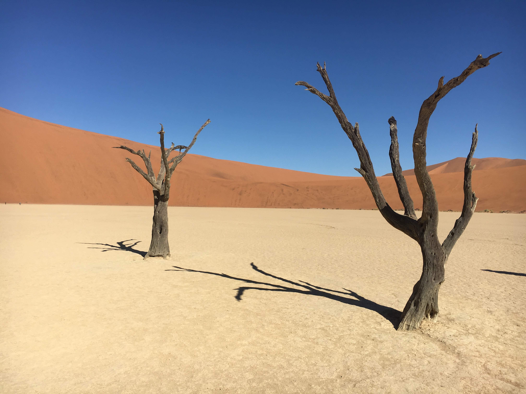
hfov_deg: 61.7
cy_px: 197
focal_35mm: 29
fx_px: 441
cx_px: 263
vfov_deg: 48.2
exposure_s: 1/3077
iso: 25
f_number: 2.2
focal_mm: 4.15
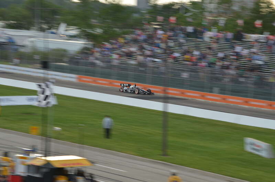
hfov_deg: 13.7
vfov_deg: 9.1
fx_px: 1144
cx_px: 138
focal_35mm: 150
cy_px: 91
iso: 100
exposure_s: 1/60
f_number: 8
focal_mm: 100
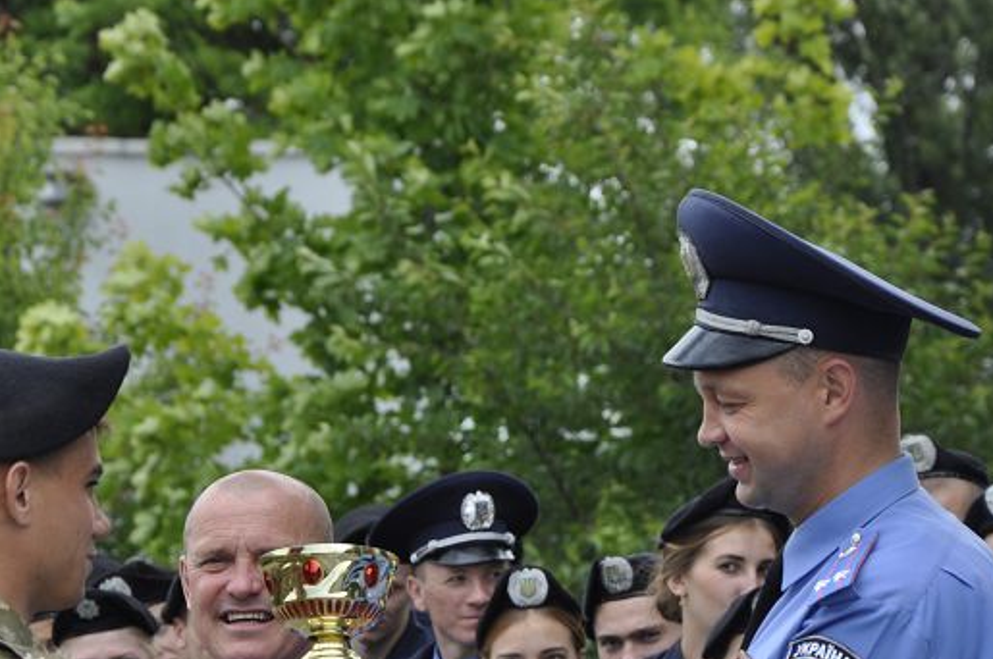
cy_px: 557
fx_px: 8622
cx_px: 447
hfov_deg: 6.6
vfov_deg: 4.4
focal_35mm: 313
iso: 200
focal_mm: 105
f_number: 8
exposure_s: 1/250
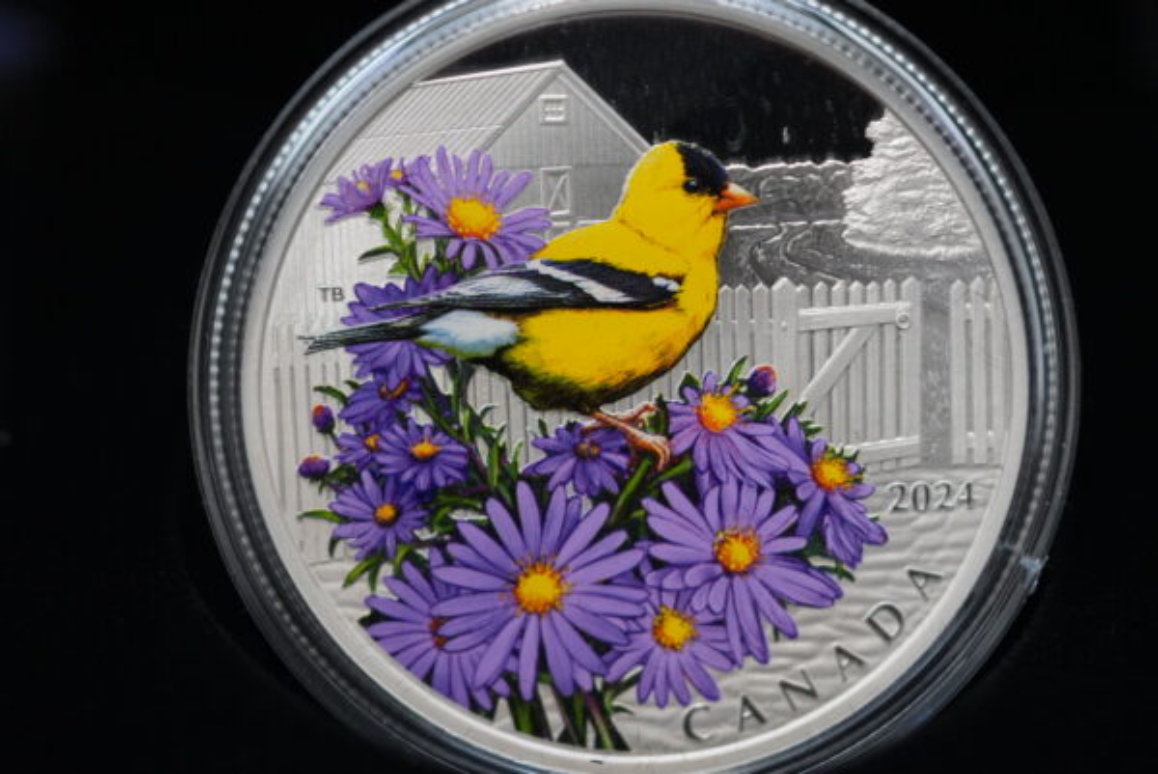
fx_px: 4346
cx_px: 579
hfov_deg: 15.2
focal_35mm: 135
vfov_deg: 10.2
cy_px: 387
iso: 2000
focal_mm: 90
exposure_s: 1/160
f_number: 2.8
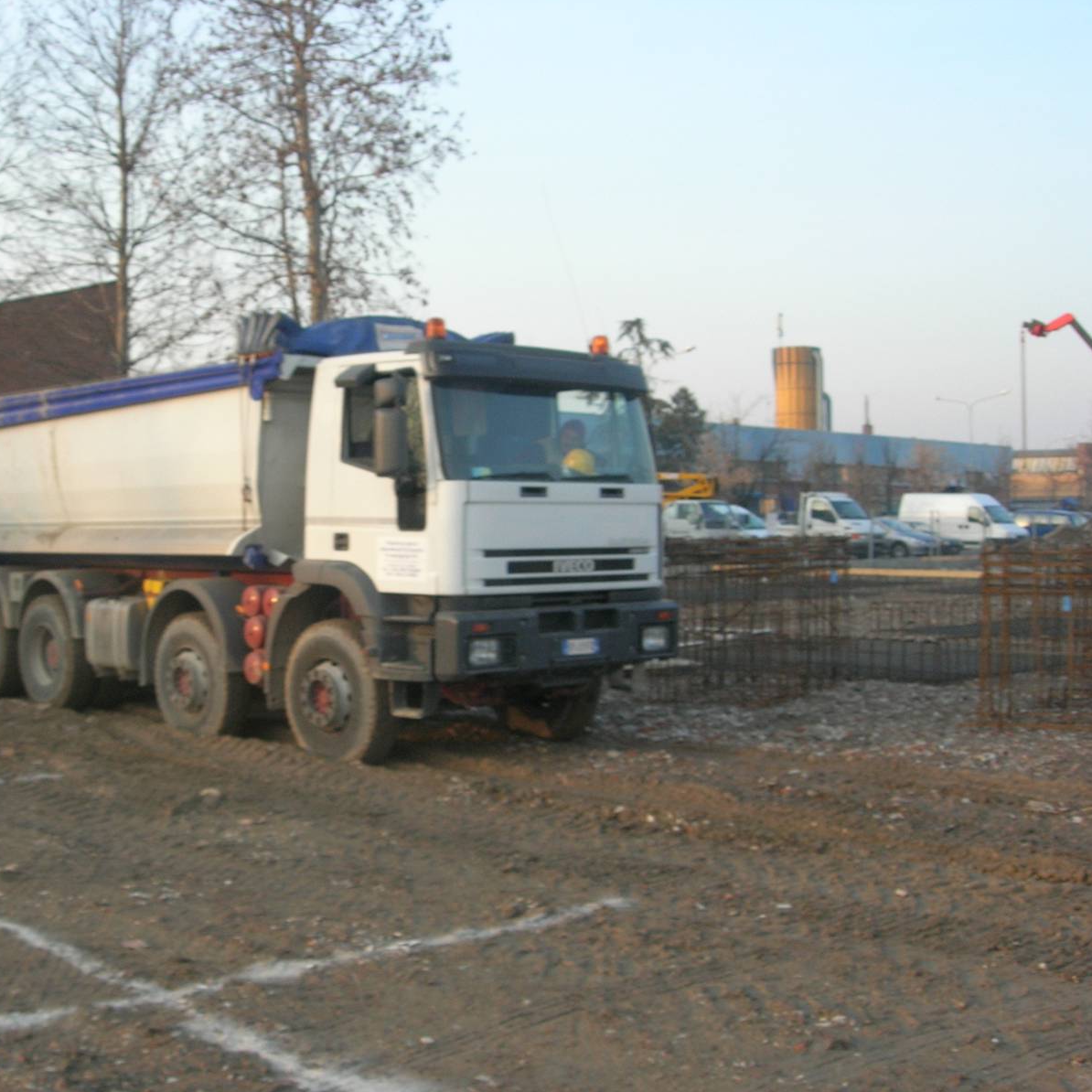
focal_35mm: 45
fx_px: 1606
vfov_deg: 37.6
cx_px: 369
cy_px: 544
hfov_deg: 37.2
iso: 82
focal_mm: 7.8
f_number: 4.8
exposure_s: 1/127
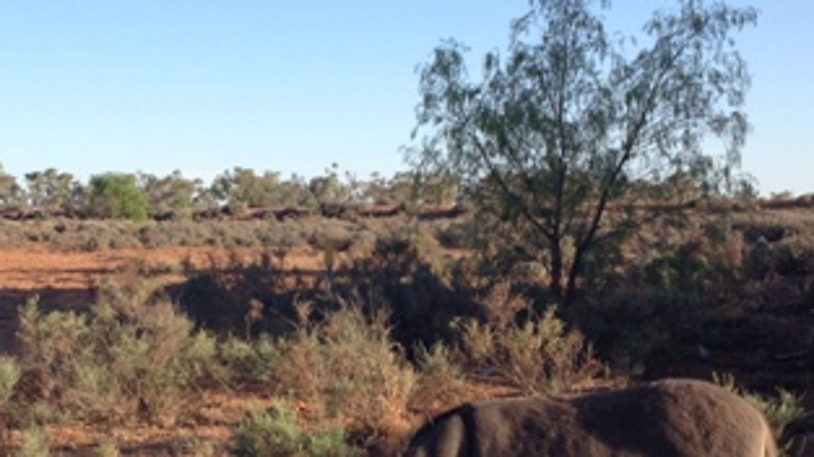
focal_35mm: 78
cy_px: 309
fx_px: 1683
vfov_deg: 15.4
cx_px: 239
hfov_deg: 26.9
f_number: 2.4
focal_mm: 4.28
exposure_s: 1/836
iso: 50
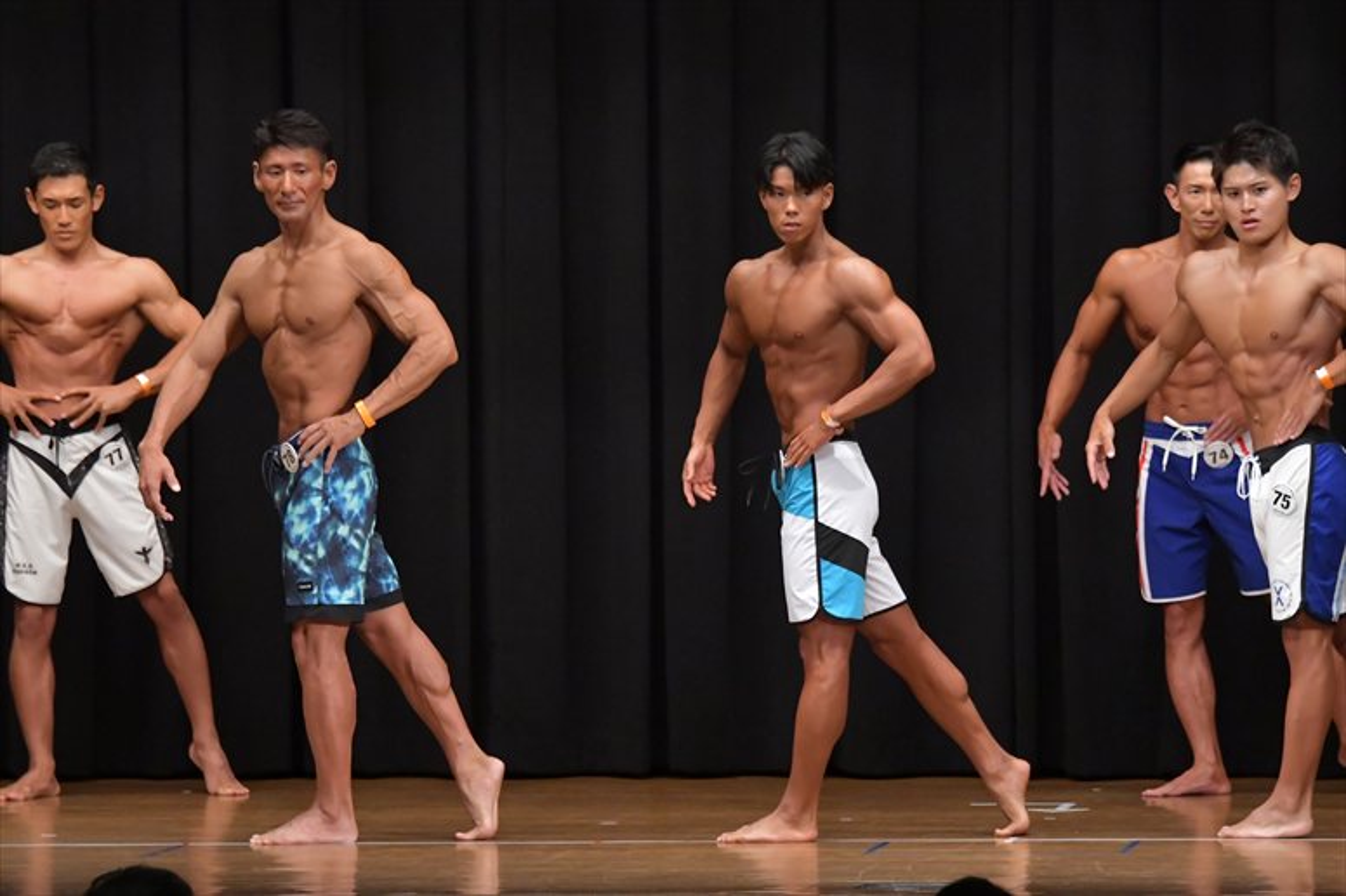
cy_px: 448
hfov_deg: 9.5
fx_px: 8110
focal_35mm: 217
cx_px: 673
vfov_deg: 6.3
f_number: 5.6
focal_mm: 145
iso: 6400
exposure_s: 1/400
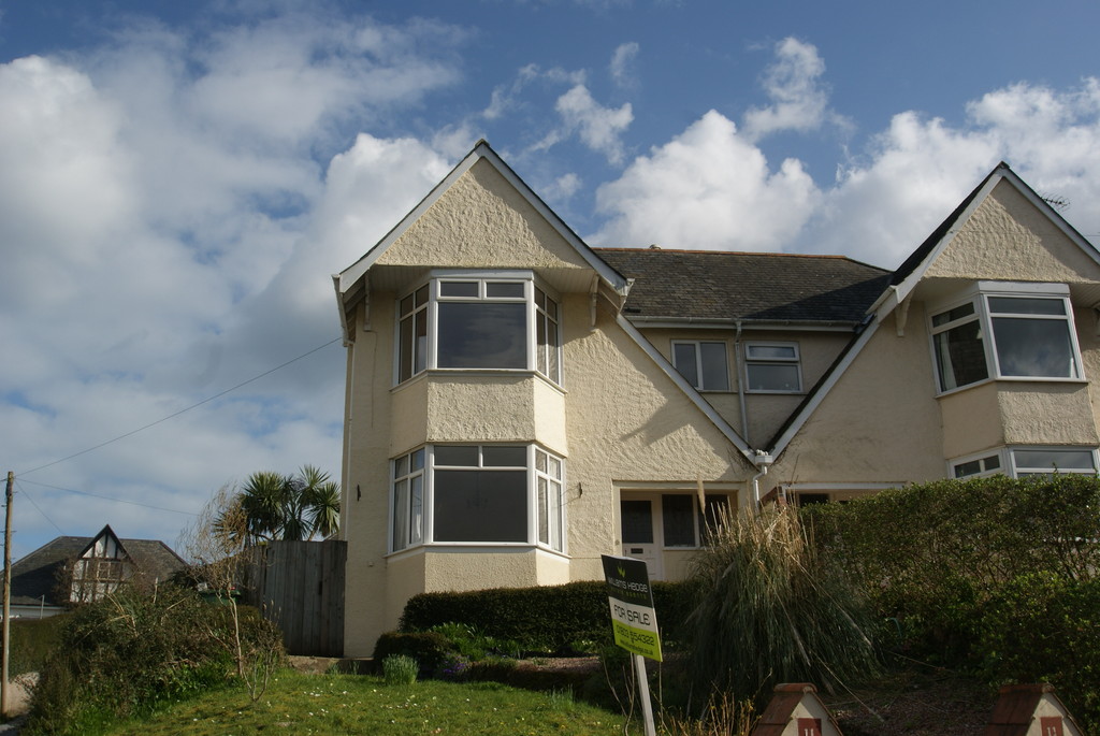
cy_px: 368
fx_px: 1101
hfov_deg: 53.1
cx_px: 550
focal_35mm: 36
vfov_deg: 37.0
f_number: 11
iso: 100
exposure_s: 1/200
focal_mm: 24
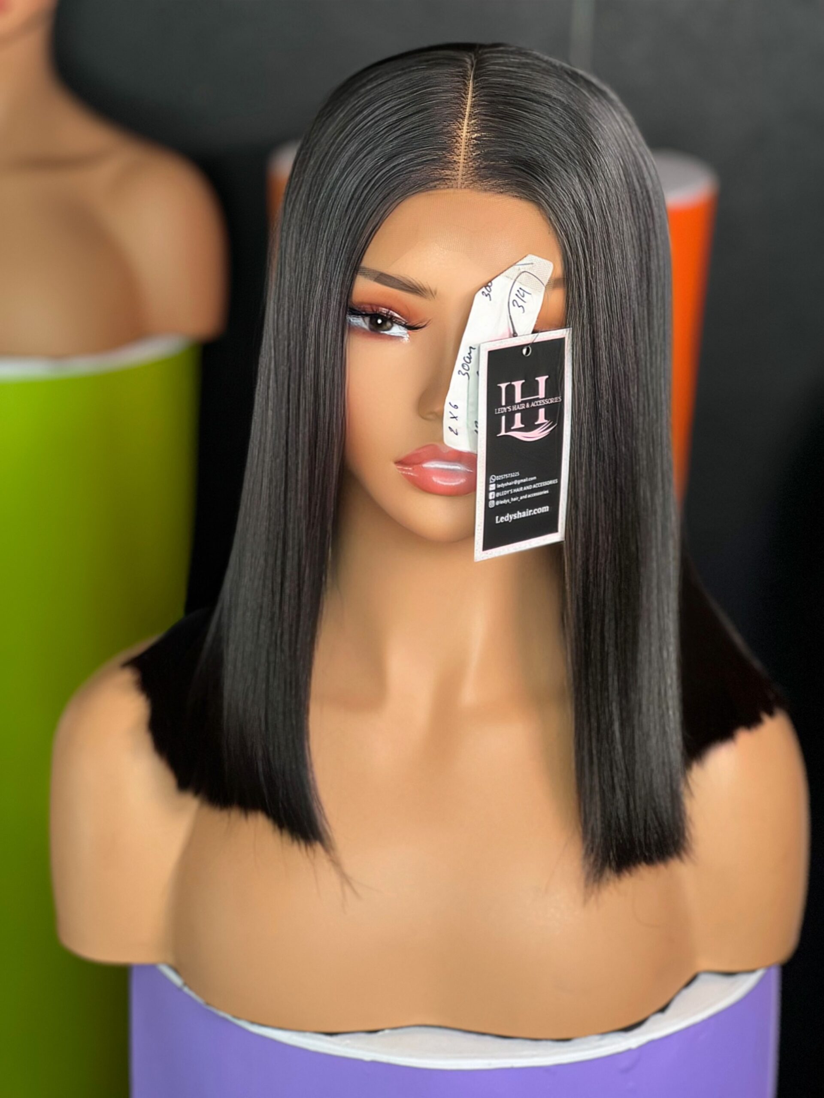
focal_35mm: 77
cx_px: 412
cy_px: 549
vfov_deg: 25.3
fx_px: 2444
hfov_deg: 19.1
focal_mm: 9
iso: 160
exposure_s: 1/100
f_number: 2.8
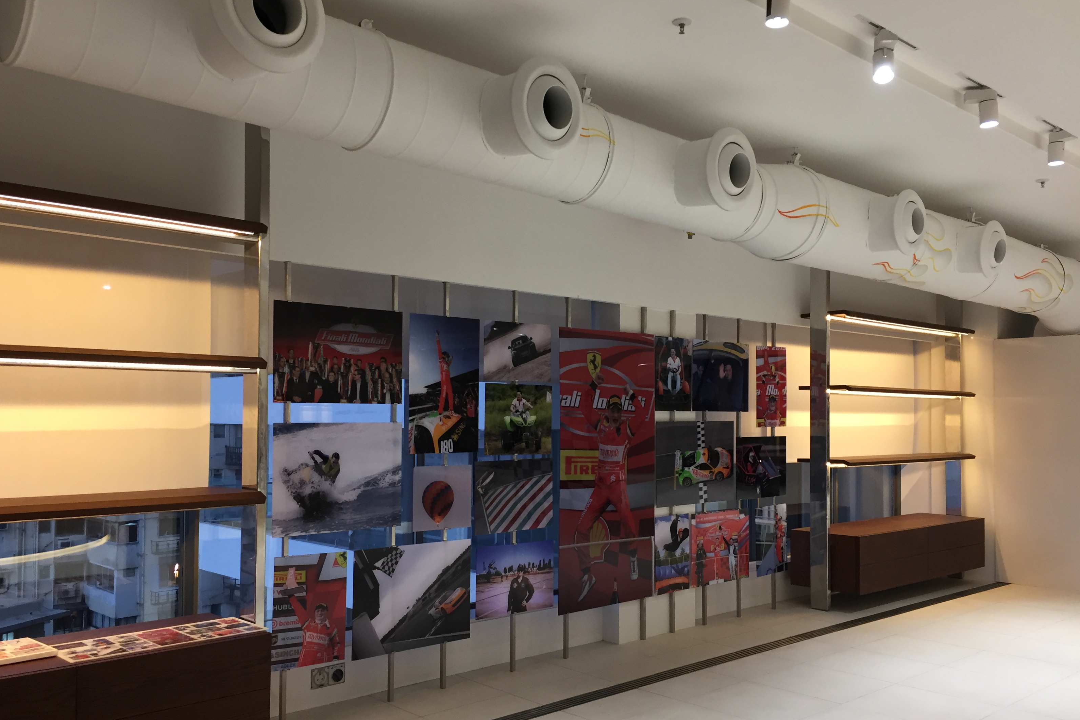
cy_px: 407
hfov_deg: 60.3
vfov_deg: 42.2
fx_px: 930
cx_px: 532
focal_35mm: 31
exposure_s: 1/33
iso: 100
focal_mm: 4.15
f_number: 2.2
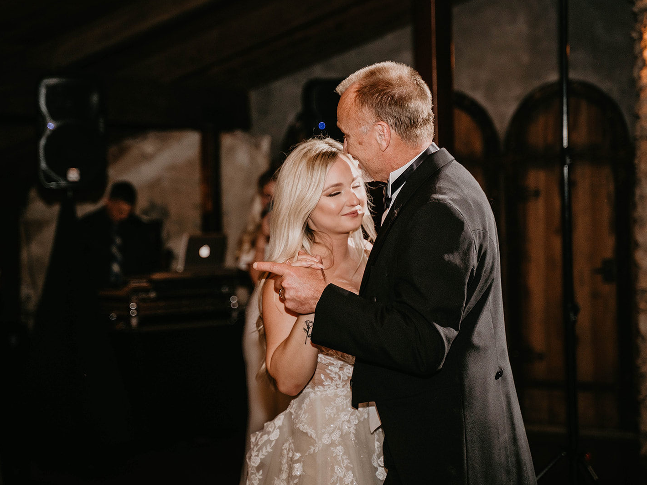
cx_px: 335
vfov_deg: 19.1
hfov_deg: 25.3
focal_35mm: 77
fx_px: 1439
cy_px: 243
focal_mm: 71
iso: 800
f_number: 2.8
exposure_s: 1/250
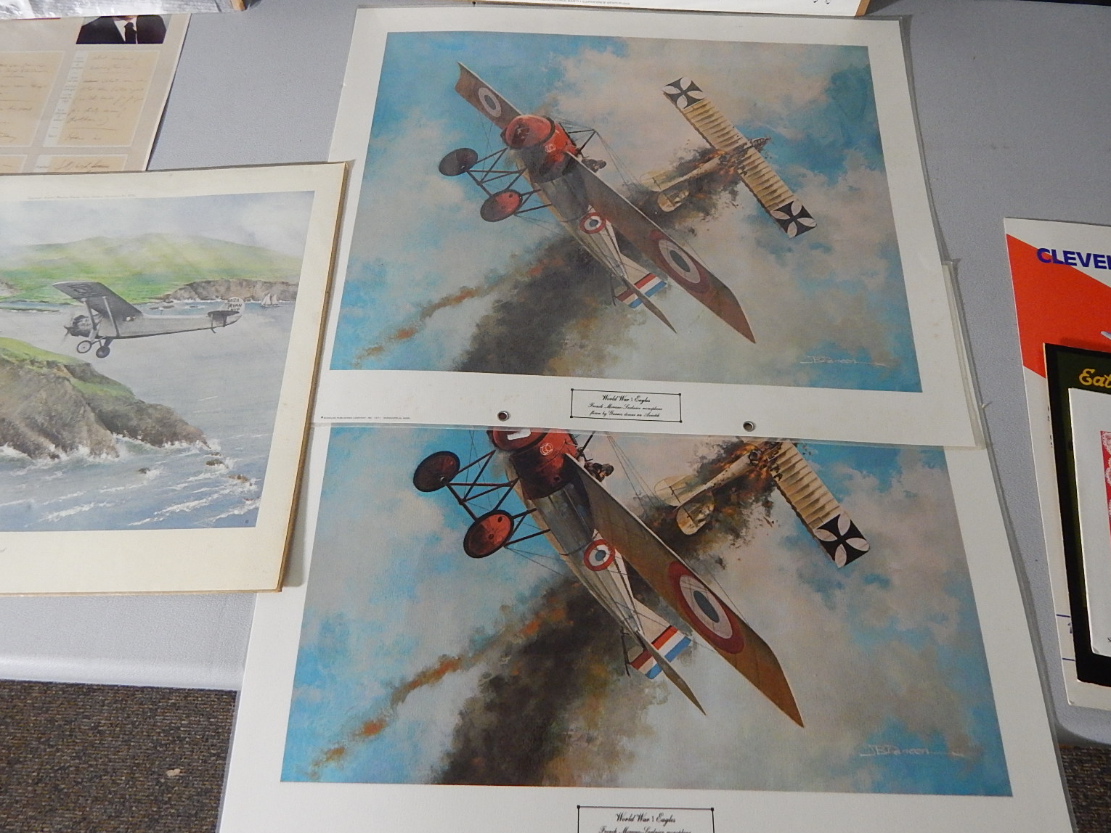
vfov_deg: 58.9
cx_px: 569
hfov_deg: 73.9
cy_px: 409
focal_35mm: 23
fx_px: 738
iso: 400
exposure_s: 1/25
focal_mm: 4
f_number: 3
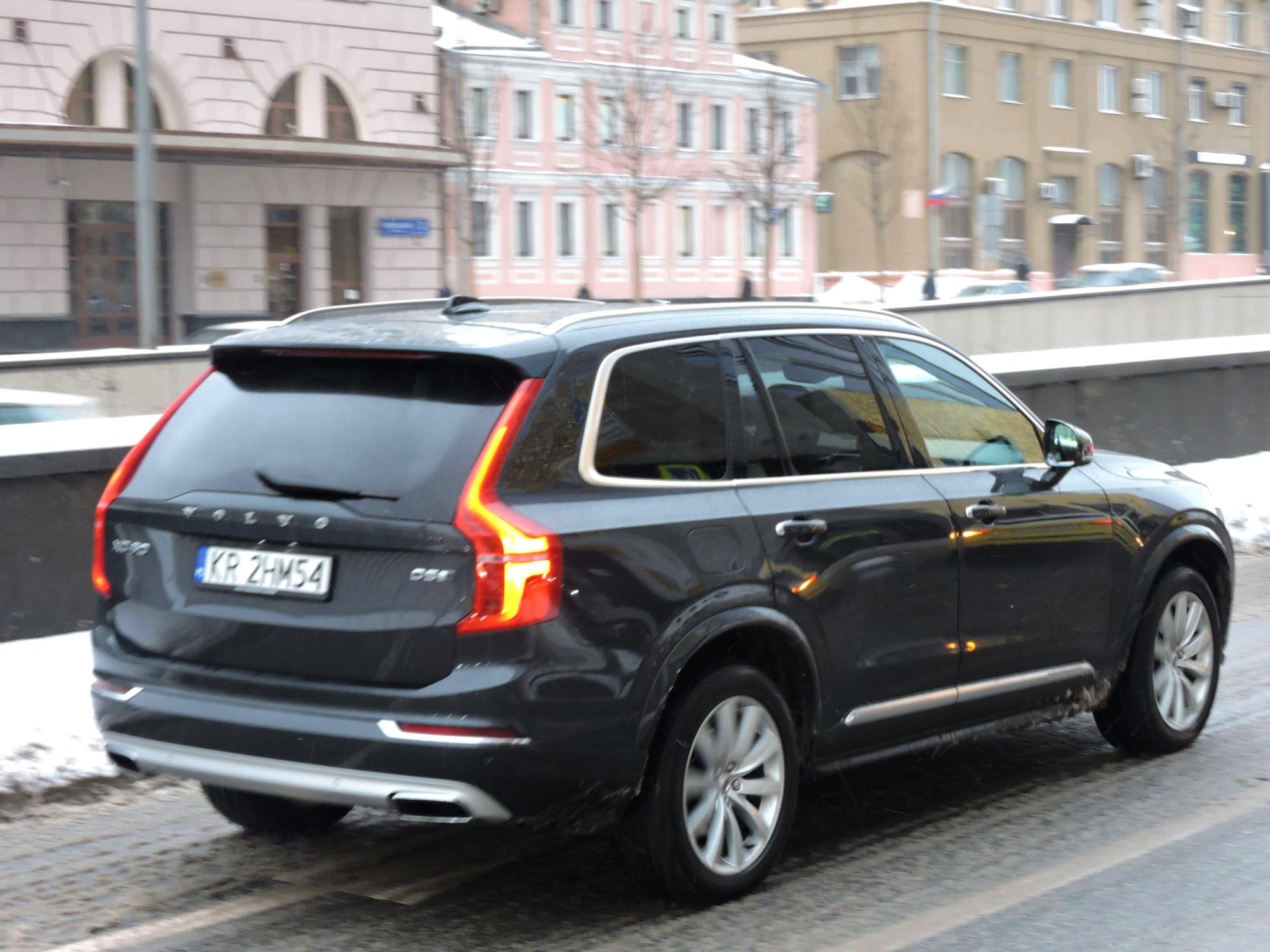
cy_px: 476
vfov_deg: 21.0
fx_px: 2568
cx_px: 635
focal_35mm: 70
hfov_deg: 27.8
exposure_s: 1/20
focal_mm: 12.5
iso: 400
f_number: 4.5
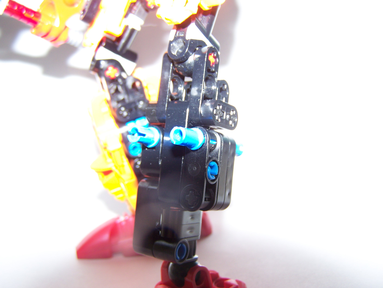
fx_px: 421
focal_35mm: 38
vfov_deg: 37.8
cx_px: 192
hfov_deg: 48.9
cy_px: 144
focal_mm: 6.3
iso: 80
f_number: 2.8
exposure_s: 1/60
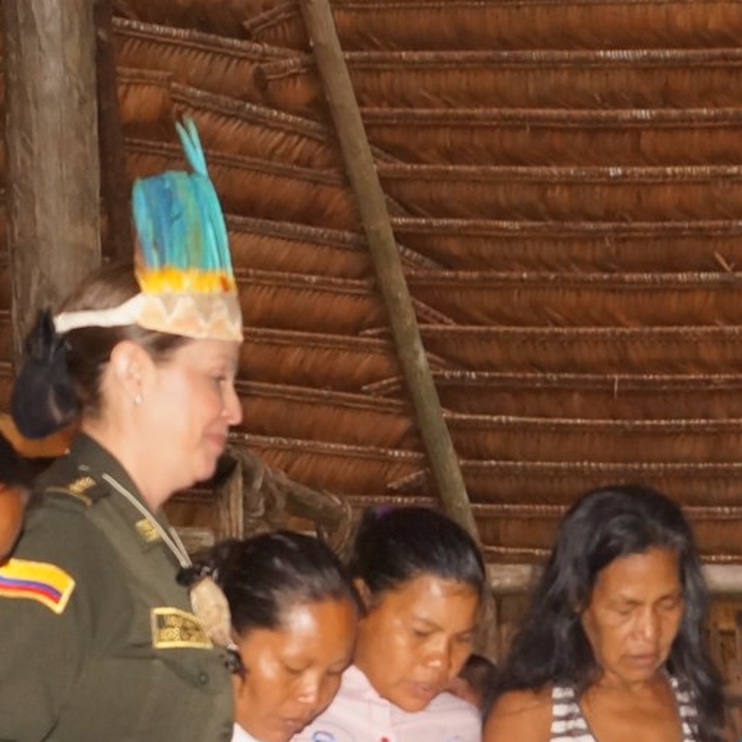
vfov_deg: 14.9
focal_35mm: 111
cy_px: 1013
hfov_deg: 15.2
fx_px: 2692
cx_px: 846
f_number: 4
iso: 800
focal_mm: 18
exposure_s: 1/60
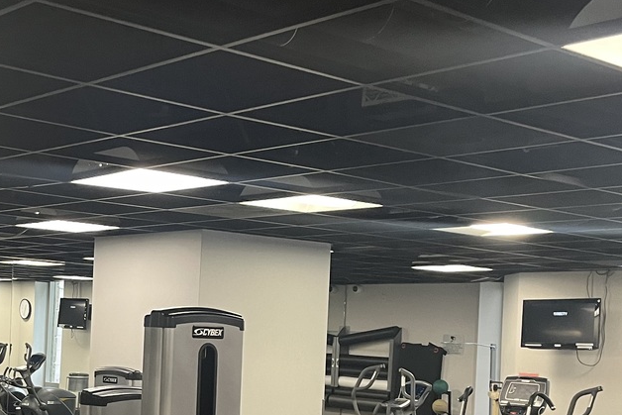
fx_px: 1071
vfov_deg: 21.7
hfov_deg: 31.3
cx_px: 97
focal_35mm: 62
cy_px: 331
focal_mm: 5.1
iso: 200
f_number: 1.6
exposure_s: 1/60
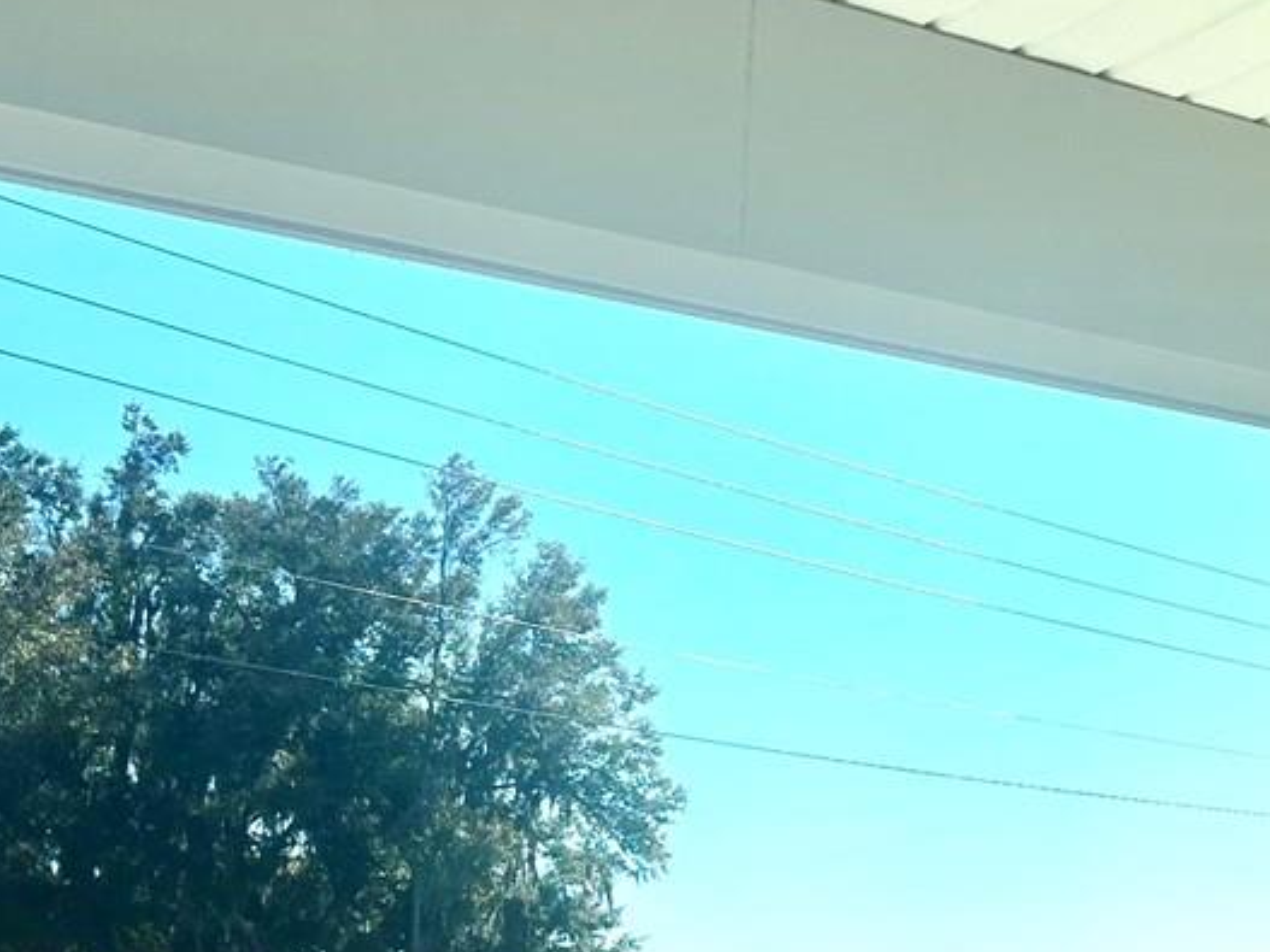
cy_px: 730
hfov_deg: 22.9
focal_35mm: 79
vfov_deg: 18.5
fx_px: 2898
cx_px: 1484
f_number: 1.5
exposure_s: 1/3571
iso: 50
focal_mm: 5.7
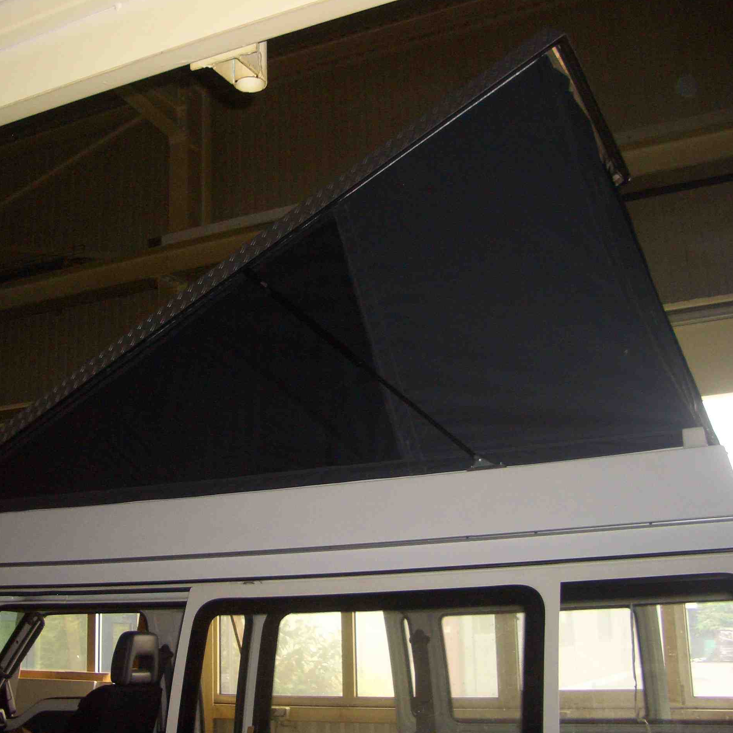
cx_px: 248
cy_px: 362
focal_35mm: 42
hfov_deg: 39.6
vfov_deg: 40.0
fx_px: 1006
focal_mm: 5.8
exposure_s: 1/60
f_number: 2.6
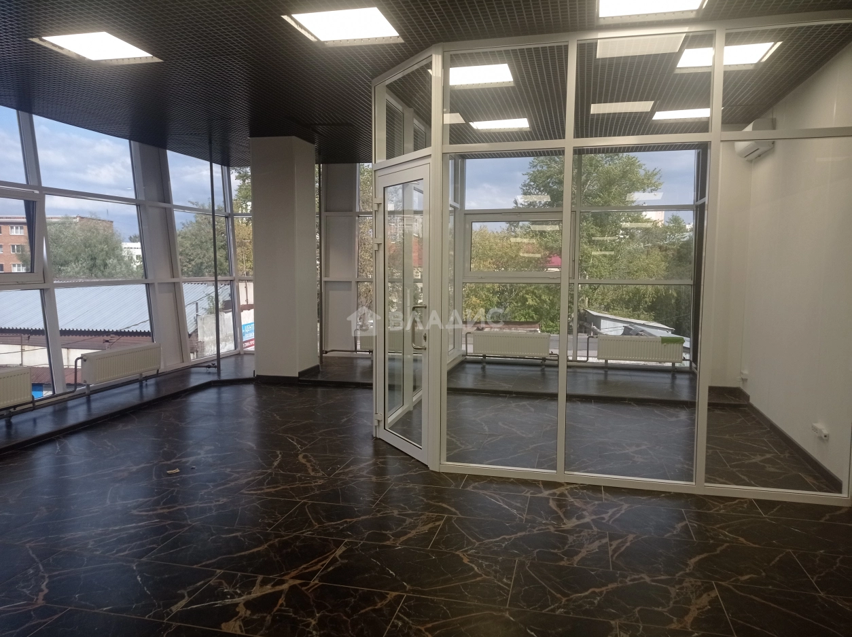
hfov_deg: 63.5
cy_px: 318
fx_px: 689
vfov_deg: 49.7
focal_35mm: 28
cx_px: 426
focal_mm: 4.74
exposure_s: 1/100
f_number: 1.79
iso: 124
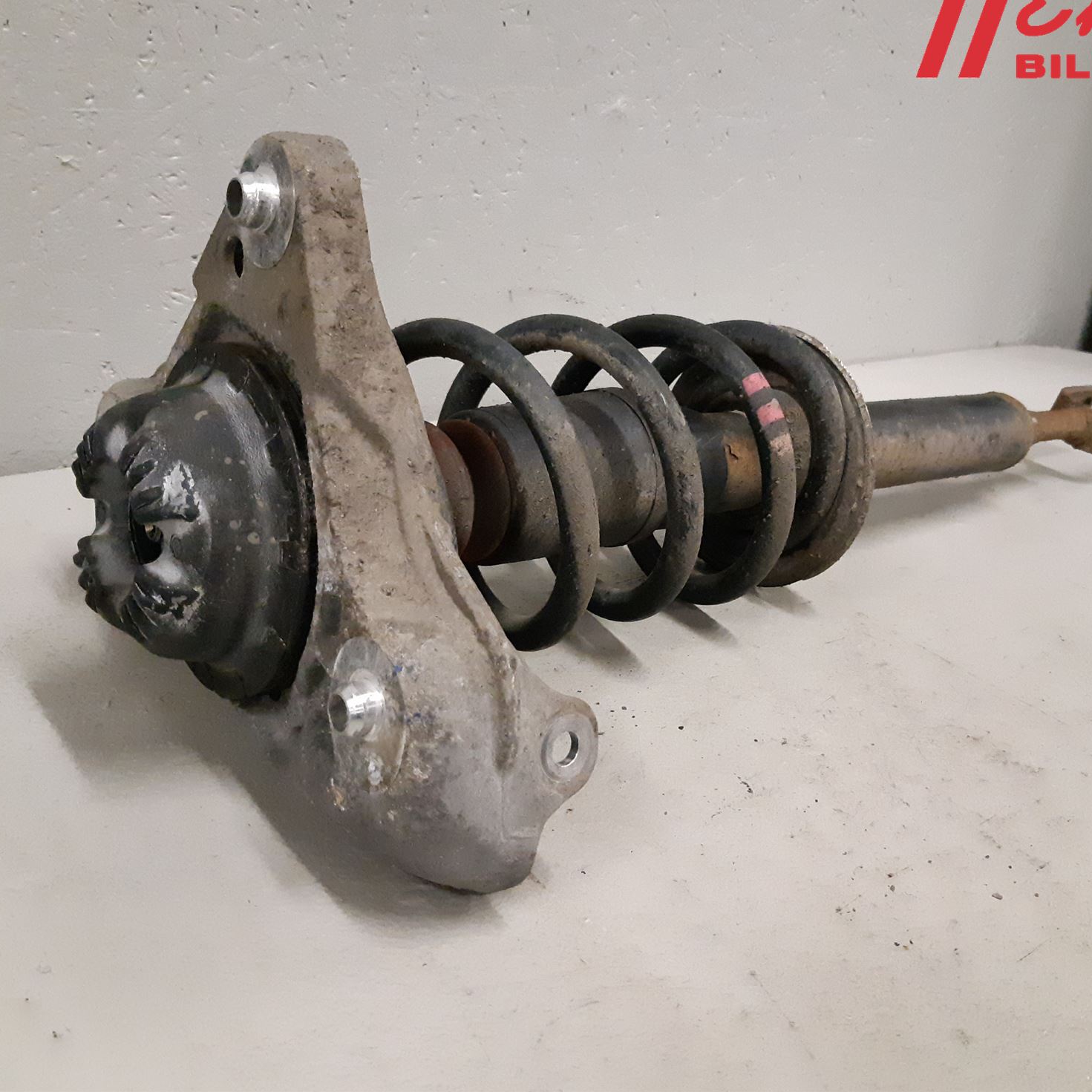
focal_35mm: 32
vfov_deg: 51.1
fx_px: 1142
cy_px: 523
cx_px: 612
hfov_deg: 51.0
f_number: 1.7
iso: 800
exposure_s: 1/221
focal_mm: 3.93
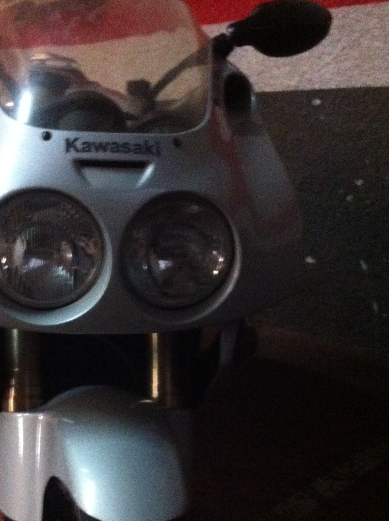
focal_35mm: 52
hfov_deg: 27.8
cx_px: 127
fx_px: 781
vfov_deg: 36.6
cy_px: 328
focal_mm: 3.85
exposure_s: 1/15
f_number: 2.8
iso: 1000
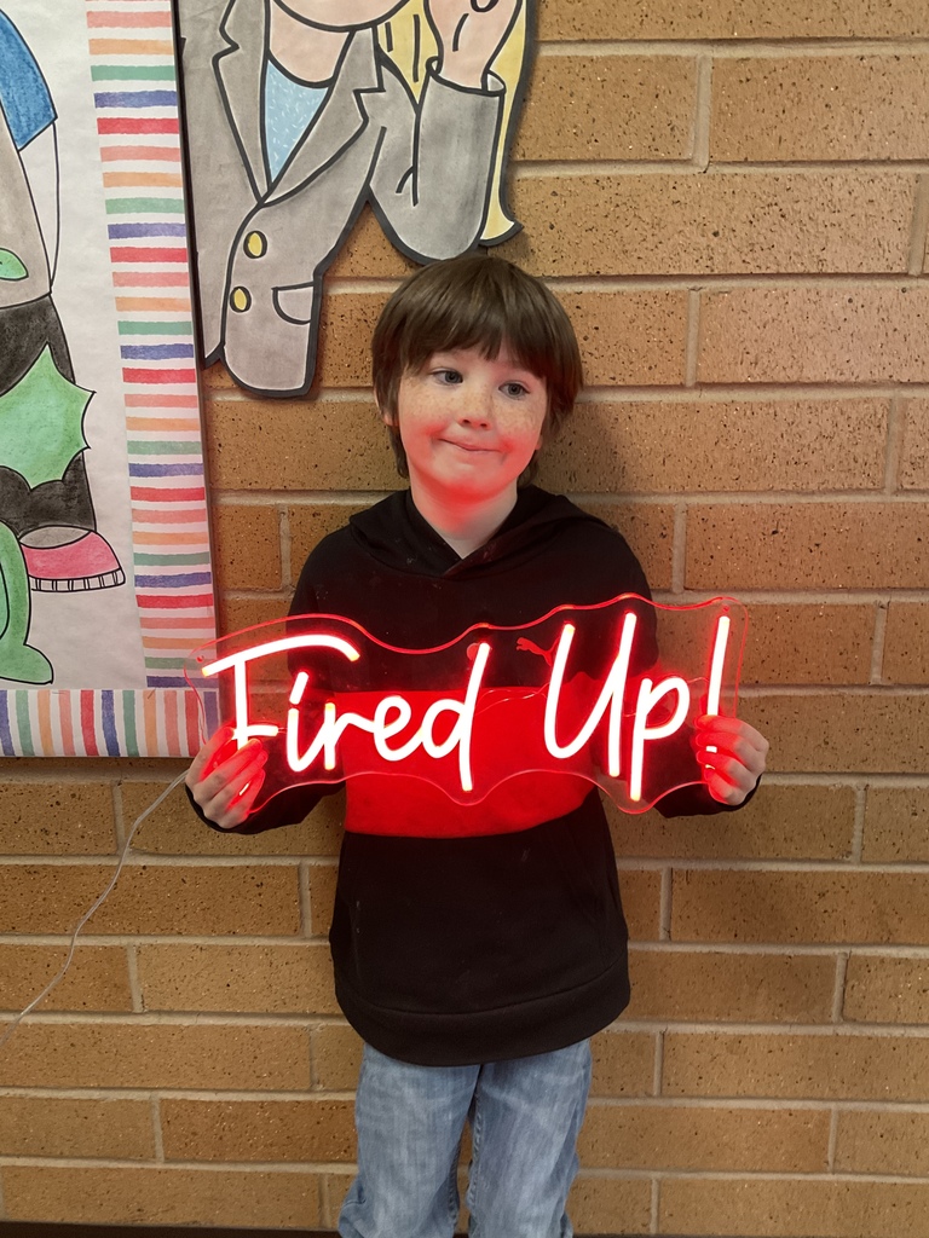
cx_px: 464
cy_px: 619
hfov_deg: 48.2
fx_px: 1038
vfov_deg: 61.7
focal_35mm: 29
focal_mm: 3
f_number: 1.8
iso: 200
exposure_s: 1/60
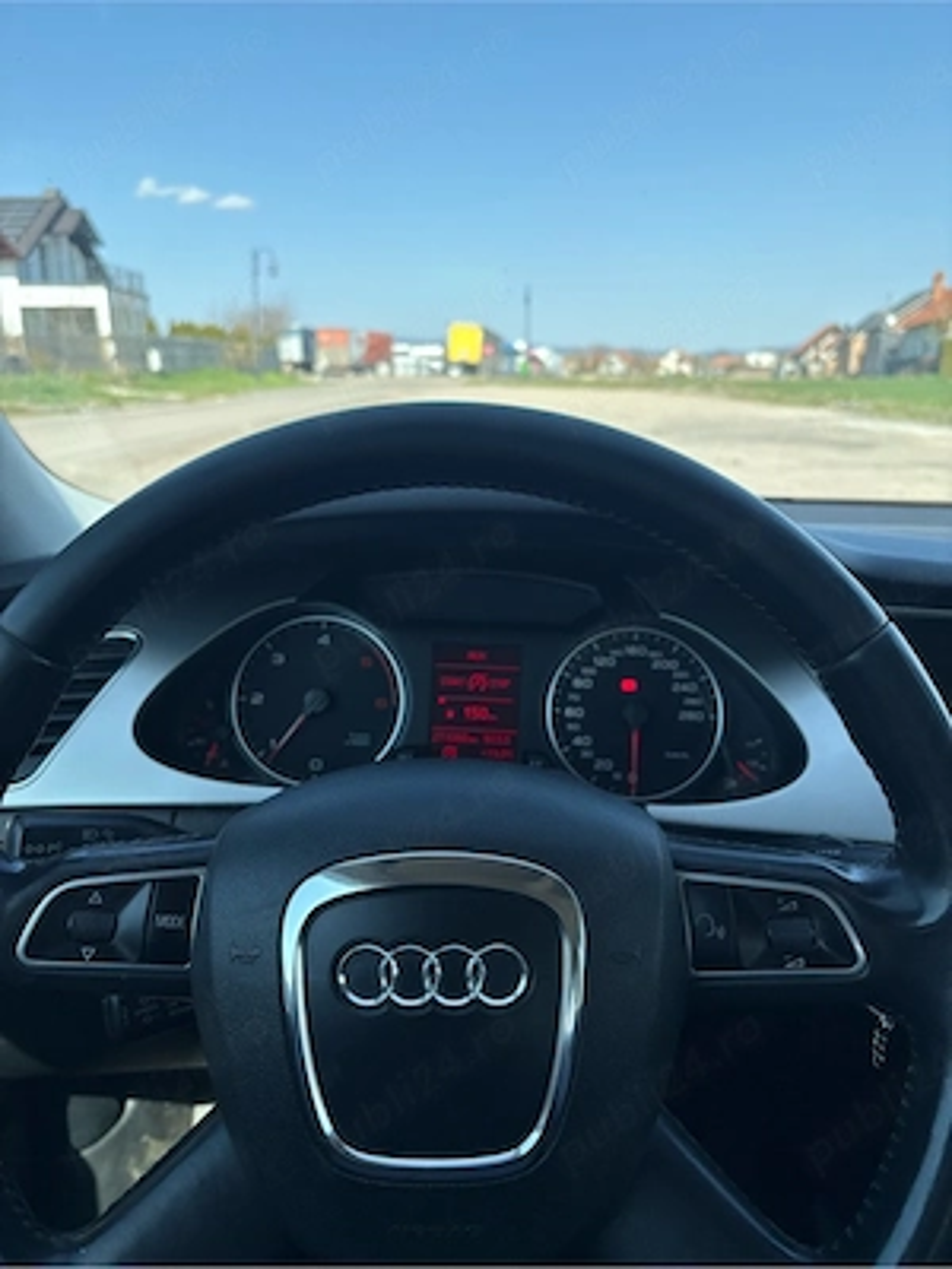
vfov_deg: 67.3
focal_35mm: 26
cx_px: 476
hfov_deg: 53.1
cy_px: 634
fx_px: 953
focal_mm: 5.96
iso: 50
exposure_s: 1/945
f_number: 1.6
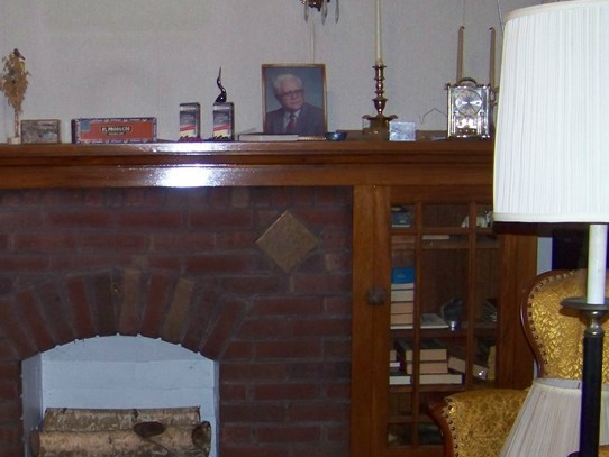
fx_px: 1197
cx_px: 126
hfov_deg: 28.0
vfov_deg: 21.6
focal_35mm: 68
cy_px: 293
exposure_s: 1/30
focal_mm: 5.85
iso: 200
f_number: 2.8
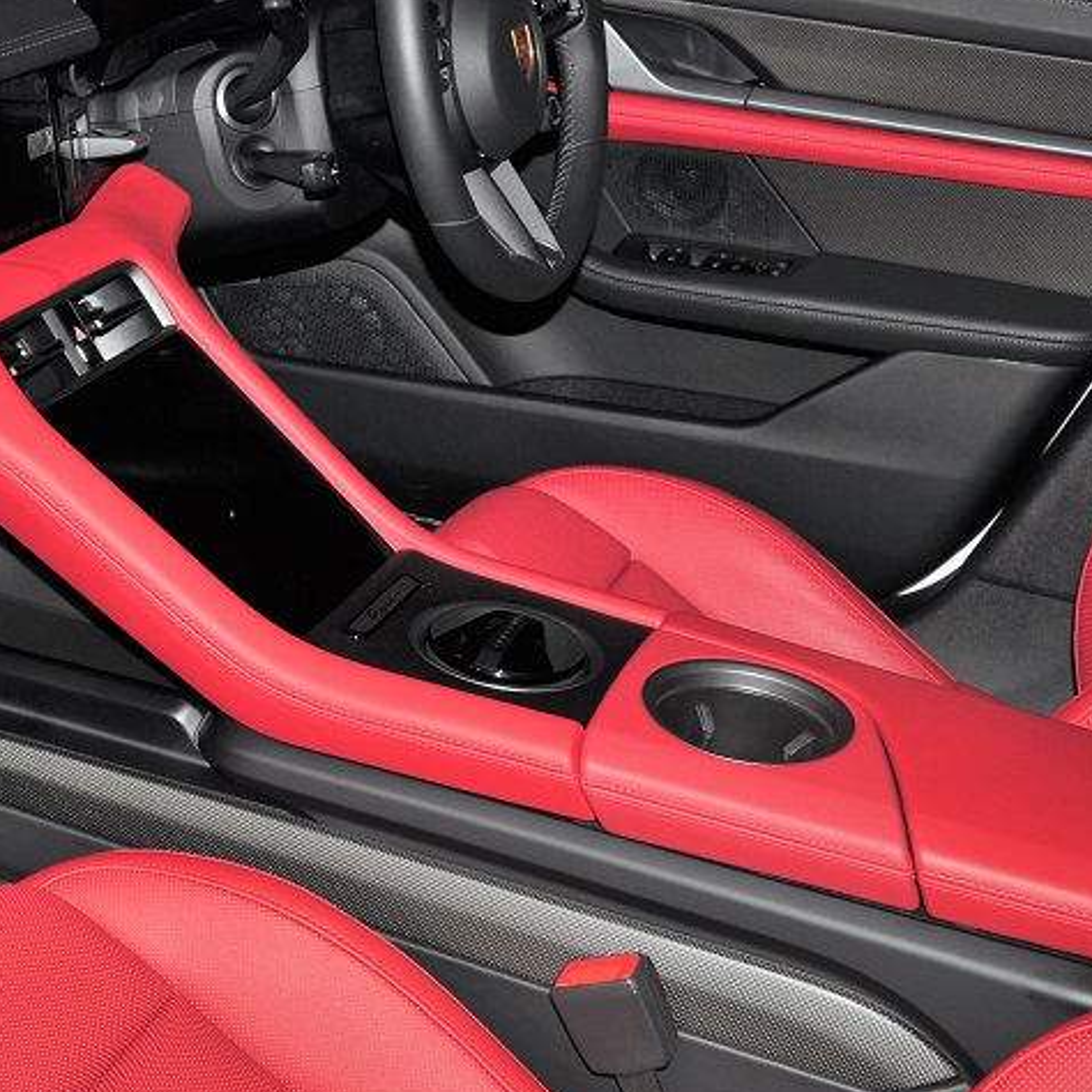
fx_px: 2320
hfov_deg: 25.1
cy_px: 601
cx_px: -25
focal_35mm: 65
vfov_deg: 26.5
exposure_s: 1/200
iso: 200
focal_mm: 22
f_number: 10
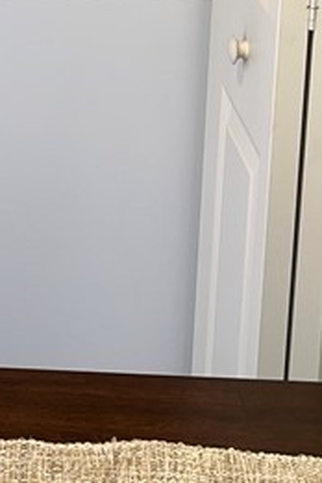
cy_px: -128
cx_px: -48
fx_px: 1422
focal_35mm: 106
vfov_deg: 18.1
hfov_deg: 12.7
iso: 32
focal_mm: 5.1
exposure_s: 1/29
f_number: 1.6
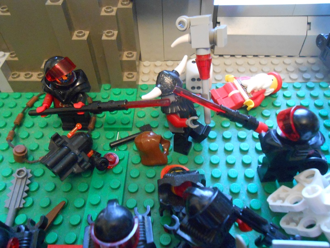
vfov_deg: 46.8
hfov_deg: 60.0
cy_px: 124
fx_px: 286
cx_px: 165
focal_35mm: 30
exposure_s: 1/3
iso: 800
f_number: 3.8
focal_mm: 5.3
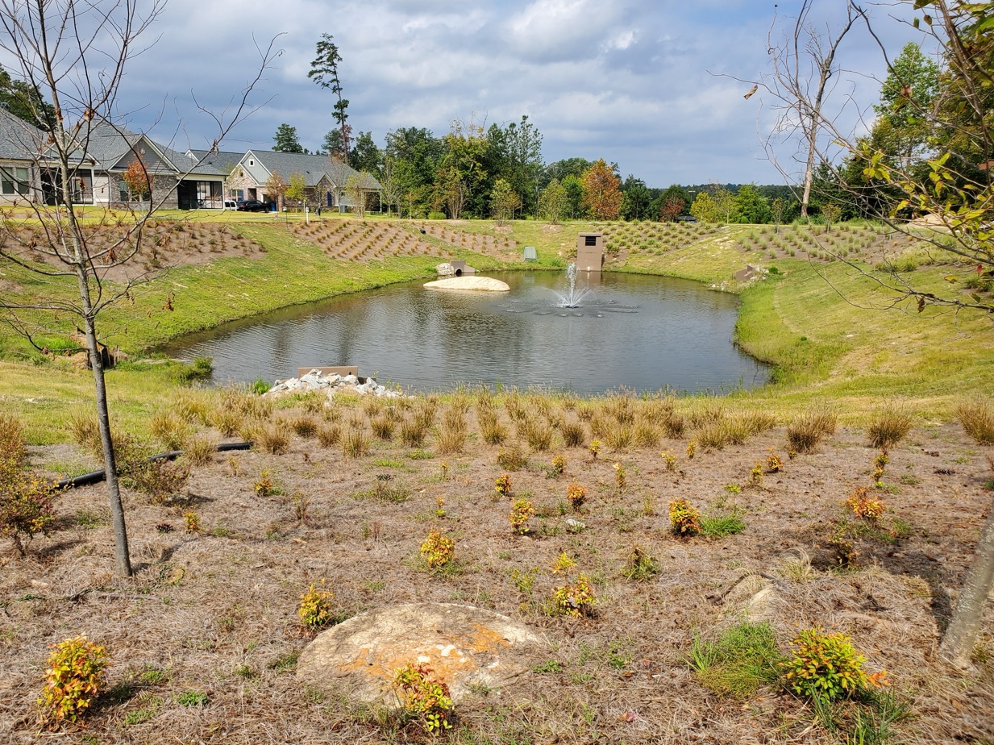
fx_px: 775
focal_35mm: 27
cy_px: 360
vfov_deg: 51.3
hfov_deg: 65.3
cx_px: 480
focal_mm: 4.3
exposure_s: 1/1645
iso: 50
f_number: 2.4
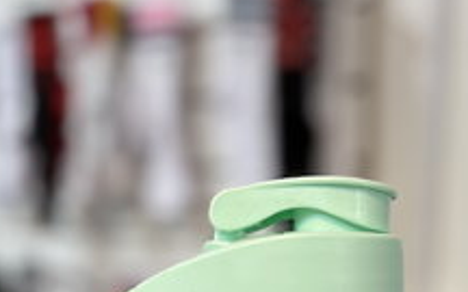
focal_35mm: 68
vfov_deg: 17.6
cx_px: 284
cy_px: 410
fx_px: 867
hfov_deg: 30.1
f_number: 1.6
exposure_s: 1/50
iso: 100
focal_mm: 5.96
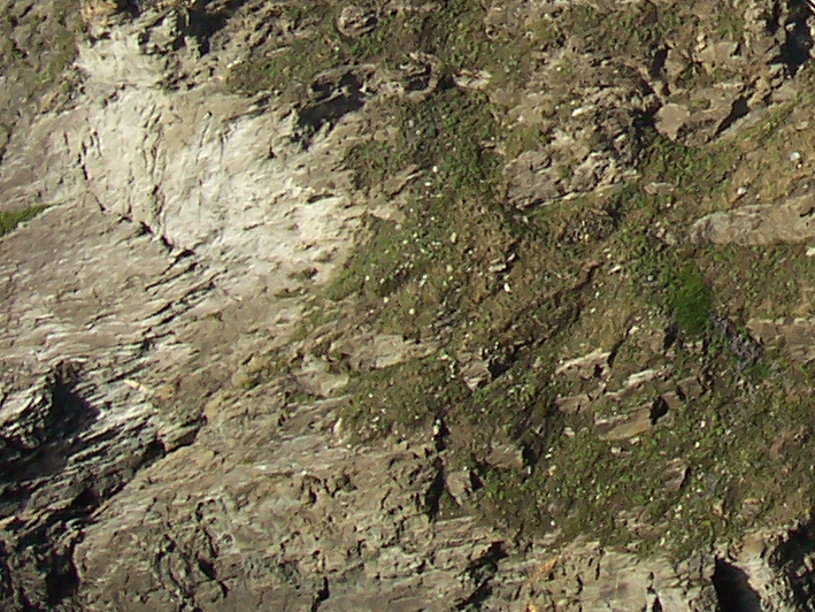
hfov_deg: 17.5
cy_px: -231
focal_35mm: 106
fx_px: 2496
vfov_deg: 13.4
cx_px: 1024
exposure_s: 1/350
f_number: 5.6
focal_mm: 5.6
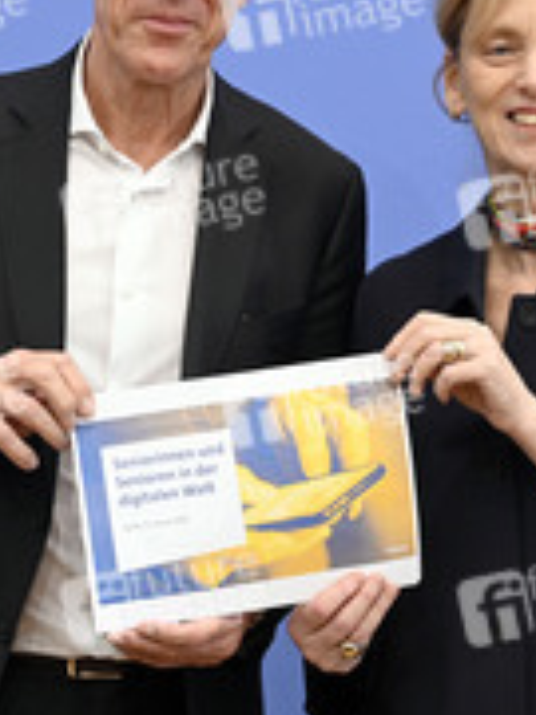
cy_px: 302
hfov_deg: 13.1
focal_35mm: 113
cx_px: 216
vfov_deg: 17.4
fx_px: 2333
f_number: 4.5
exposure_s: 1/400
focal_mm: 47
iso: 3200
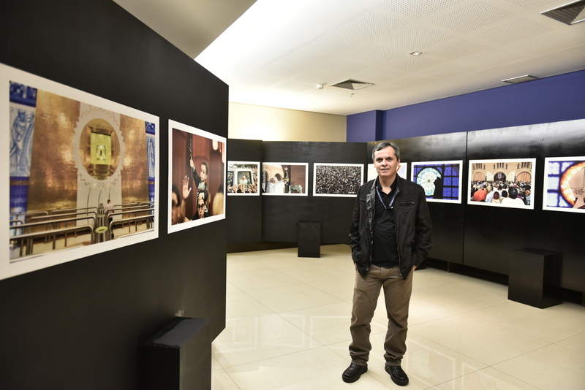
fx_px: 390
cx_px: 292
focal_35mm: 24
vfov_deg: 53.2
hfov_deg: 73.7
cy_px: 195
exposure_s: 1/60
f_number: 3.5
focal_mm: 24
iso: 1000
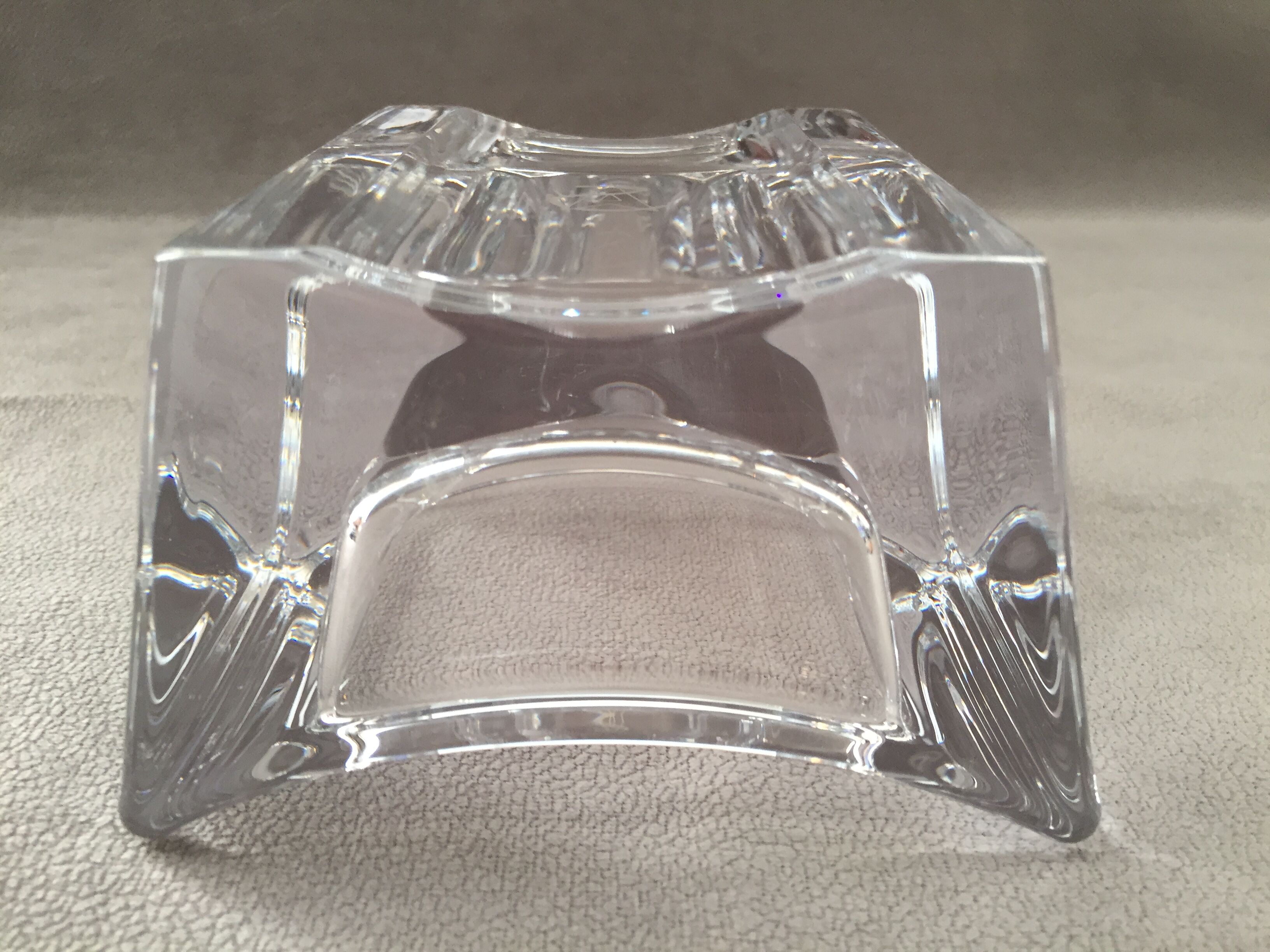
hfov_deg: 61.7
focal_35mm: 29
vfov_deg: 48.2
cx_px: 635
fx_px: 1064
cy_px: 476
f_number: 2.2
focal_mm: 4.15
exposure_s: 1/33
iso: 100
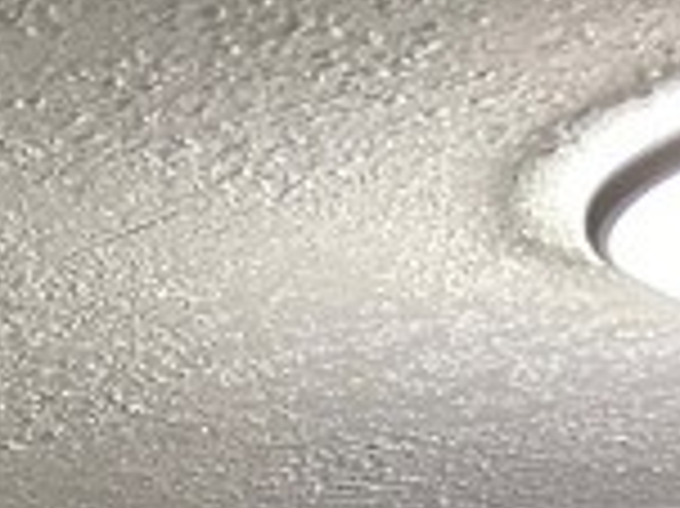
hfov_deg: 10.6
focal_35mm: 163
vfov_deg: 7.5
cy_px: 1717
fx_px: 3199
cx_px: -901
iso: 250
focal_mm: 6.86
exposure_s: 1/60
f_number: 1.78
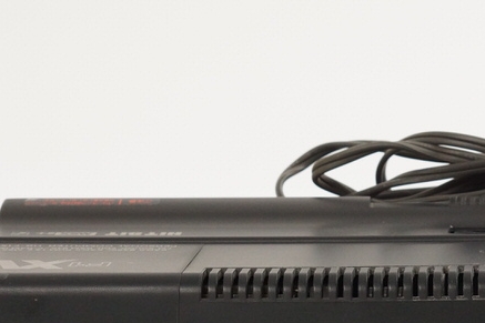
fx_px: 2774
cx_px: 486
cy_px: 249
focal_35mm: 206
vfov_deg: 6.7
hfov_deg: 9.9
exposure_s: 1/80
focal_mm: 50
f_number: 6.3
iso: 800
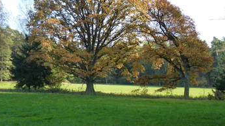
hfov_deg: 38.5
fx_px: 322
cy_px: 61
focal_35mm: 54
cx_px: 120
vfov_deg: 22.2
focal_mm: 7.6
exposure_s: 1/125
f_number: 3
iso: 125
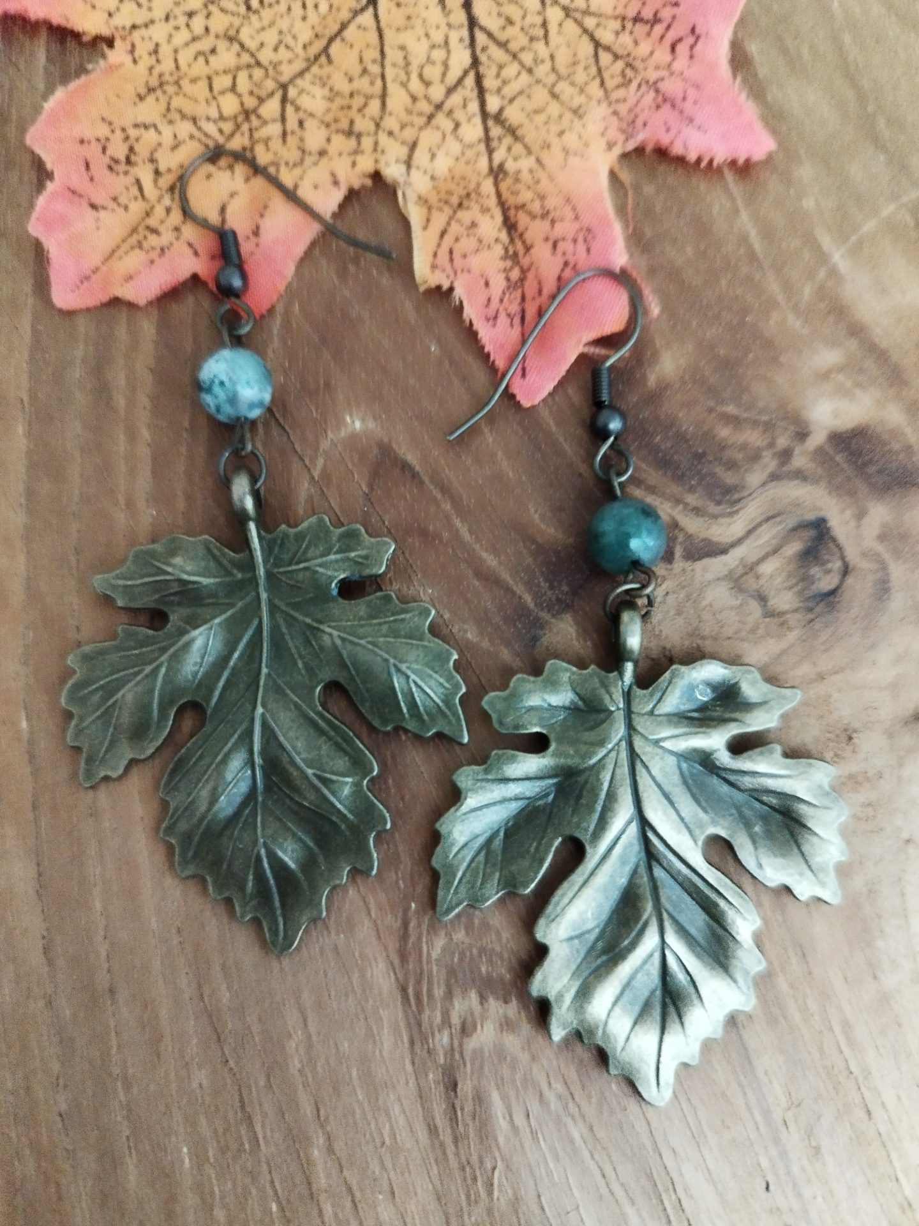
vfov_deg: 69.4
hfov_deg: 54.9
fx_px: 885
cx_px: 460
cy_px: 613
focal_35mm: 25
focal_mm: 5.95
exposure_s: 1/20
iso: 3500
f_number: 1.89
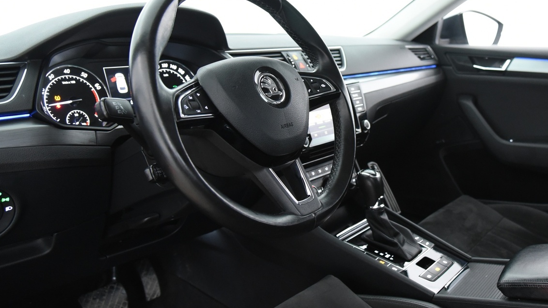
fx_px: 523
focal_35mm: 36
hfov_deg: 54.3
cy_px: 115
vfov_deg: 32.7
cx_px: 361
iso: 4000
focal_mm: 24
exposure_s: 1/20
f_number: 4
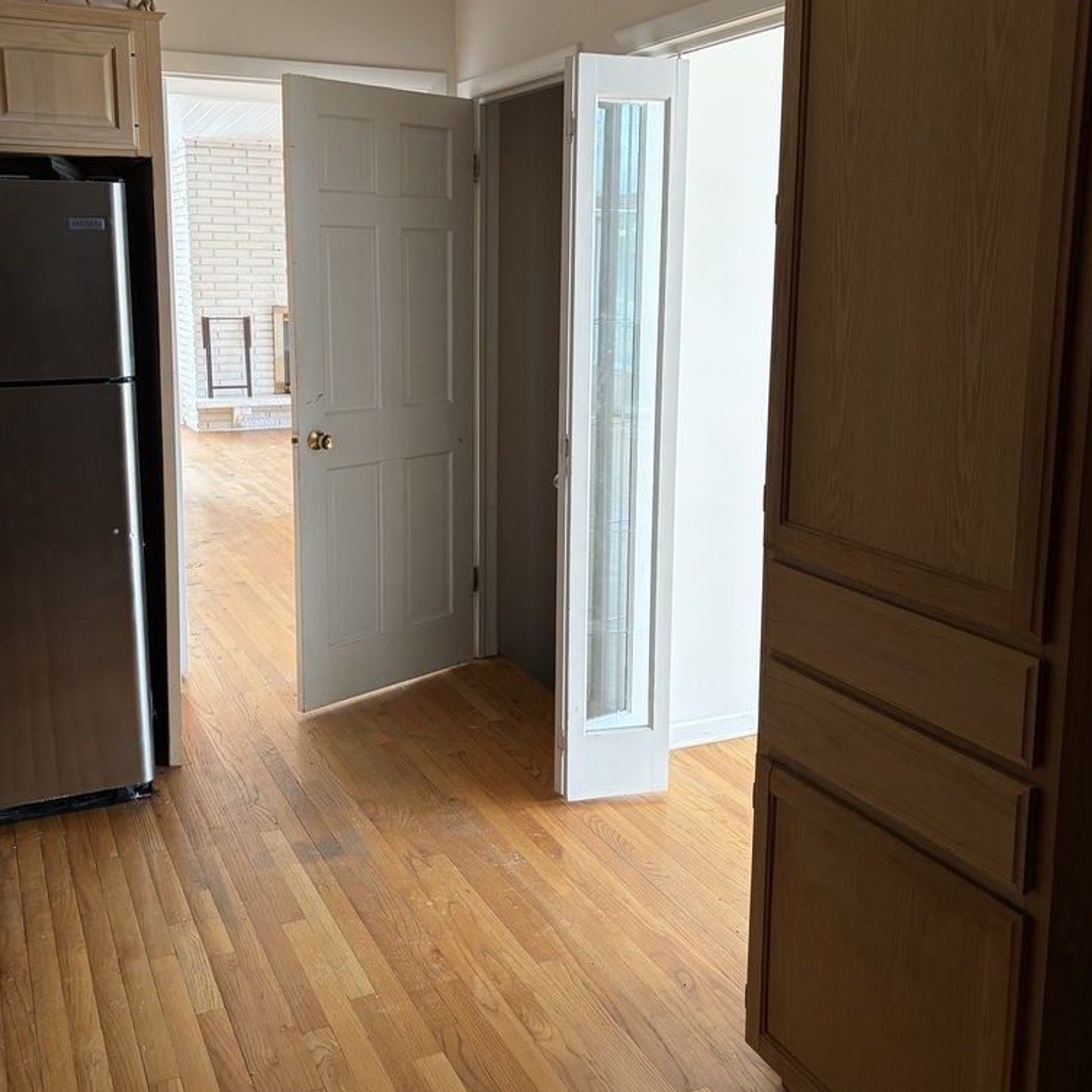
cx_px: 523
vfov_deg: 49.6
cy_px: 463
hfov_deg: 49.7
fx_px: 1178
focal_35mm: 33
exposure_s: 1/60
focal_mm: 5.96
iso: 160
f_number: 1.6
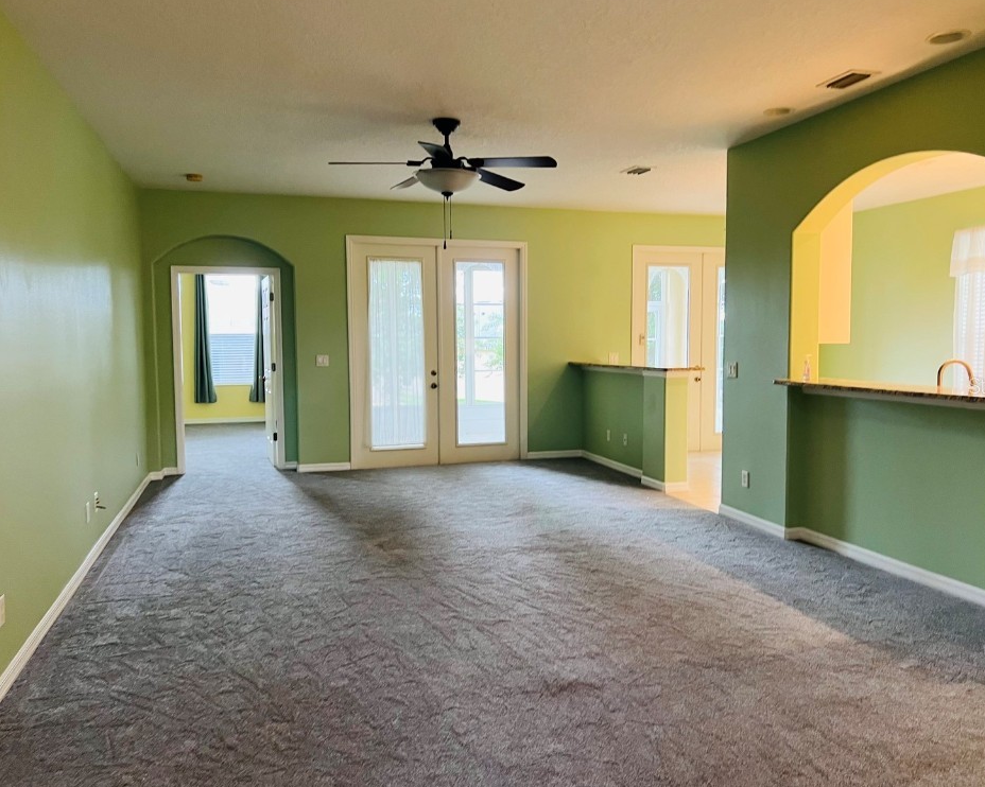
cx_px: 525
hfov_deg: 62.2
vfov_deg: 51.5
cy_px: 385
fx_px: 816
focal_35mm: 28
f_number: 1.5
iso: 125
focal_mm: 5.7
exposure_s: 1/60
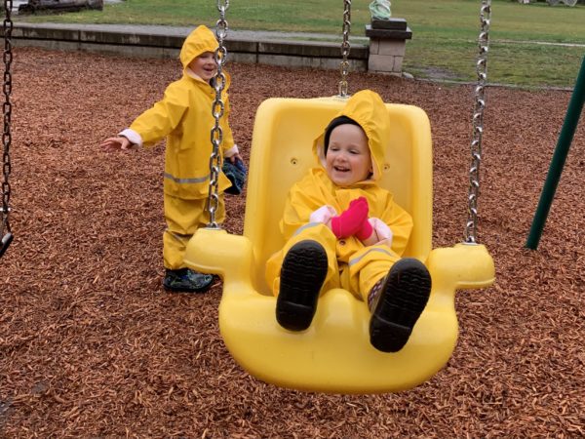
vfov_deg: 53.1
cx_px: 292
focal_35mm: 26
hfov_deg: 67.3
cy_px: 220
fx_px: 439
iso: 25
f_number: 1.8
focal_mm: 4.25
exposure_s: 1/250
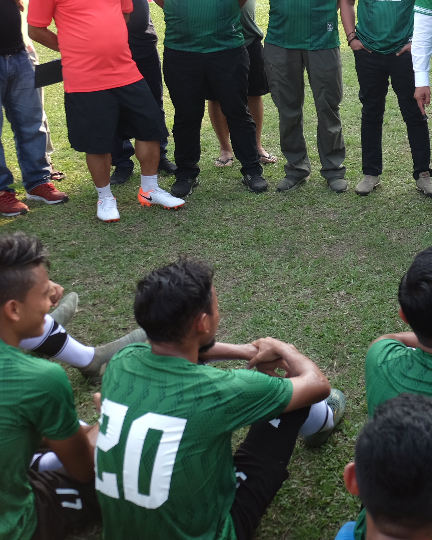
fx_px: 799
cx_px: 479
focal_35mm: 50
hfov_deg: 27.6
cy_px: 205
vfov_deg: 37.1
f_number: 2.8
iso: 100
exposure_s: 1/250
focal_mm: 18
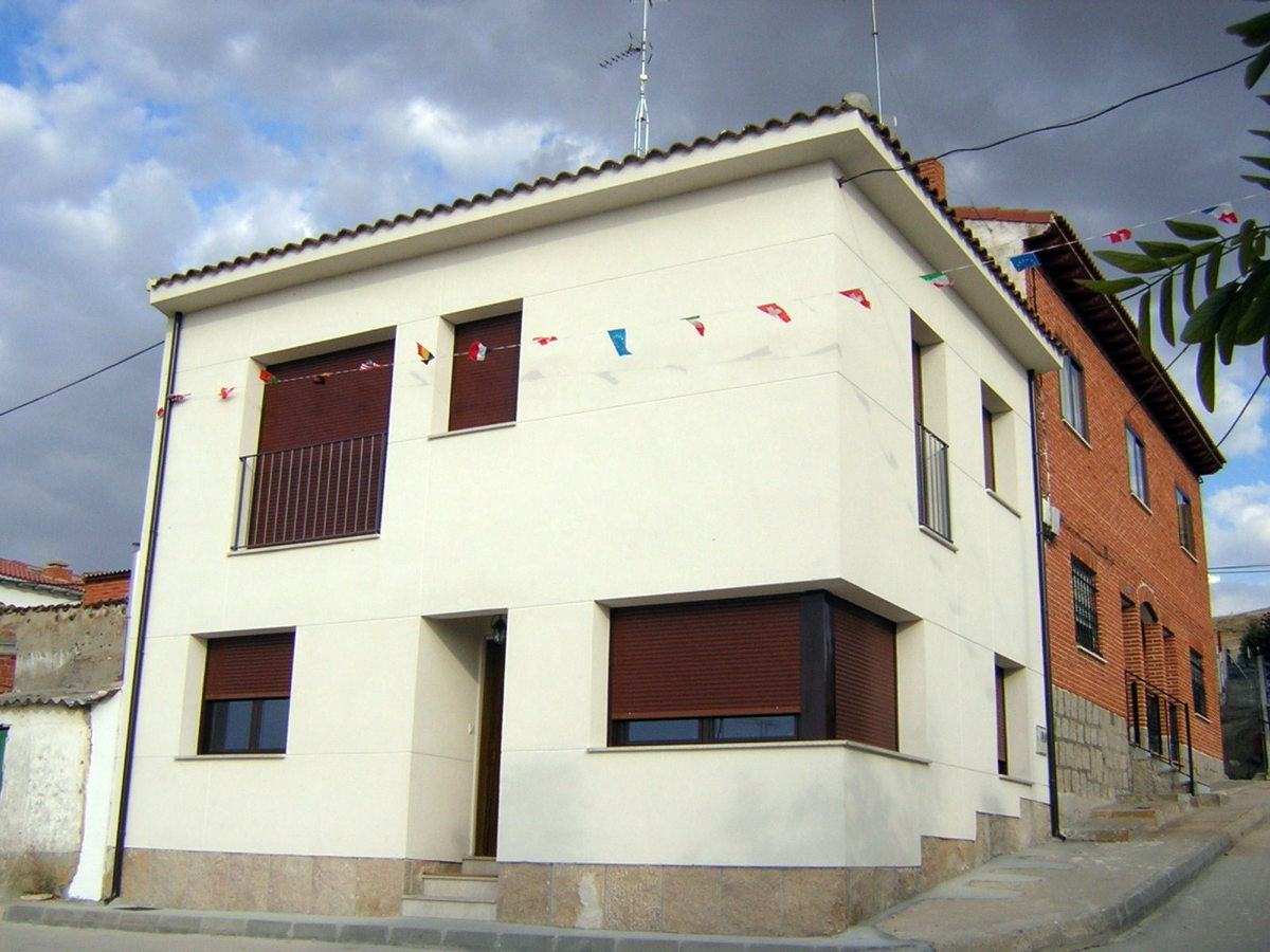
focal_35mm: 36
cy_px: 476
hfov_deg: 51.4
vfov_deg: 39.7
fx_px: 1321
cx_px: 635
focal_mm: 4.7
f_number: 5.2
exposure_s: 1/289
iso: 100
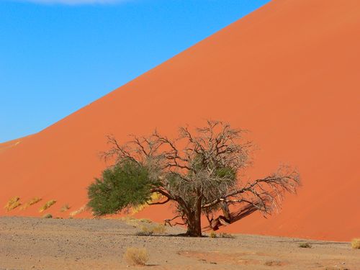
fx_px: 1342
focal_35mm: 129
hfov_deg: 15.3
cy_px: 135
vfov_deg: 11.5
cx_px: 180
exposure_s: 1/500
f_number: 5.6
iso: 80
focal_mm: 21.5
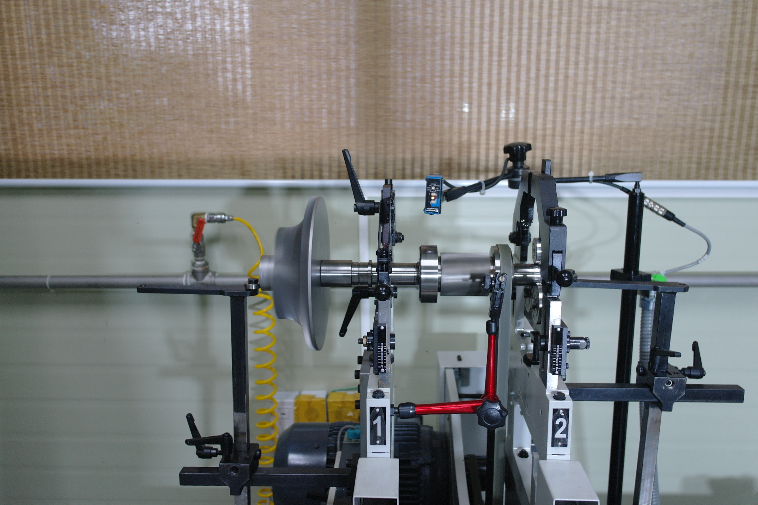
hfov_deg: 61.9
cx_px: 379
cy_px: 252
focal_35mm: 30
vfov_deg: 43.6
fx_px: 632
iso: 250
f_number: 3.5
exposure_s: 1/40
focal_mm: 20
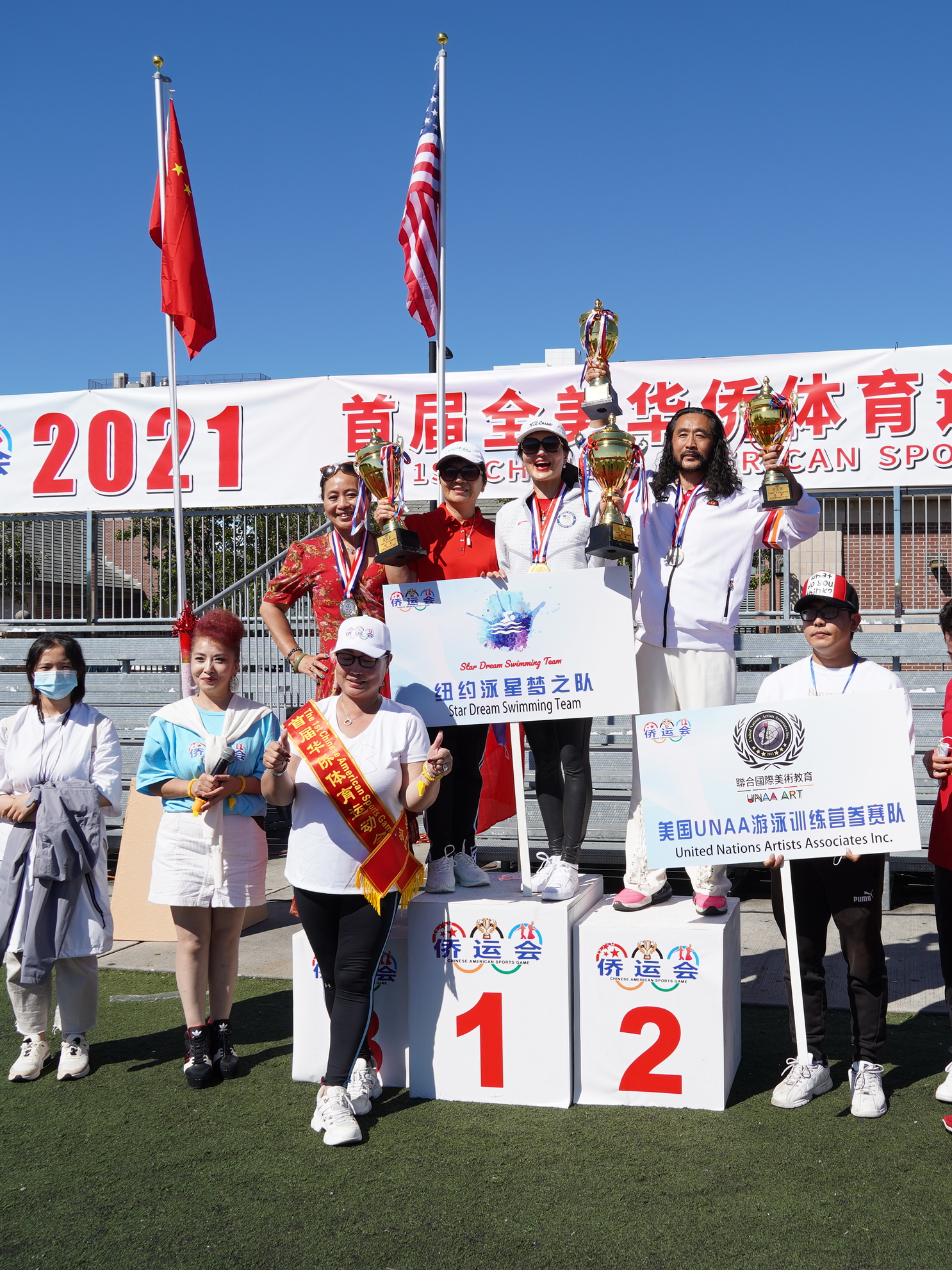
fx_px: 1284
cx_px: 659
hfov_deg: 40.0
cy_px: 639
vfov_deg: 52.6
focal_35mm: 35
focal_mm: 24
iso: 100
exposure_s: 1/200
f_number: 10
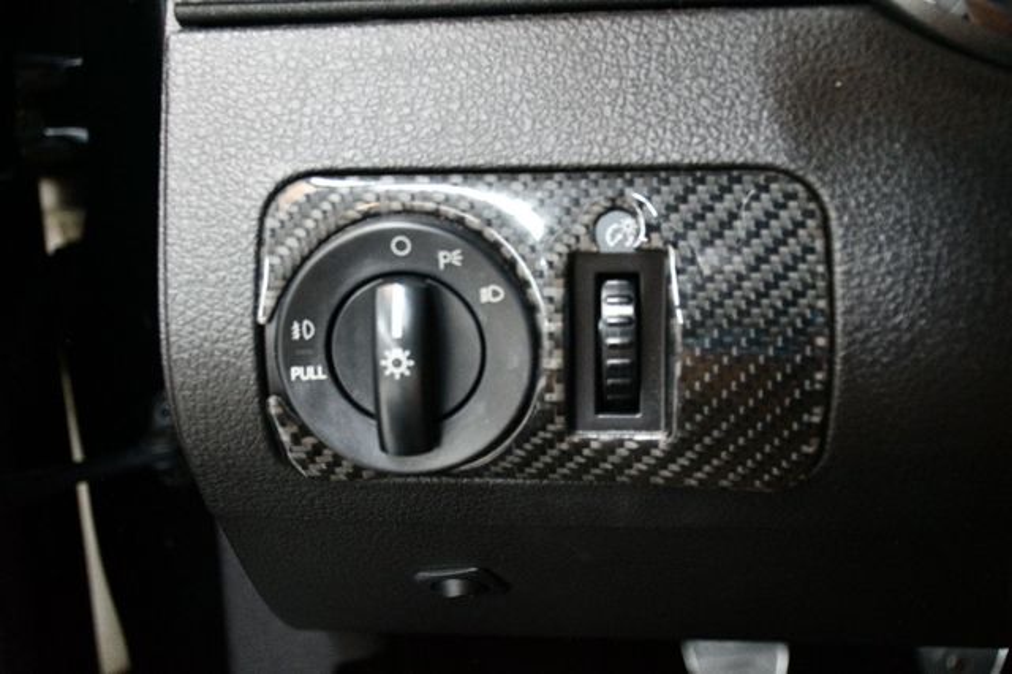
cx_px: 506
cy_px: 337
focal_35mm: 45
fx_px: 1264
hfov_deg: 43.6
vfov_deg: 29.8
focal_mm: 30
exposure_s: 1/60
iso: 5600
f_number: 4
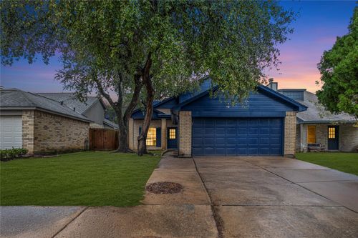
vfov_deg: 64.5
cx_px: 179
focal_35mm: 19
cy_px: 119
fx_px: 189
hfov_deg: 86.9
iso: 250
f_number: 5
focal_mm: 12.6
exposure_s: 1/50
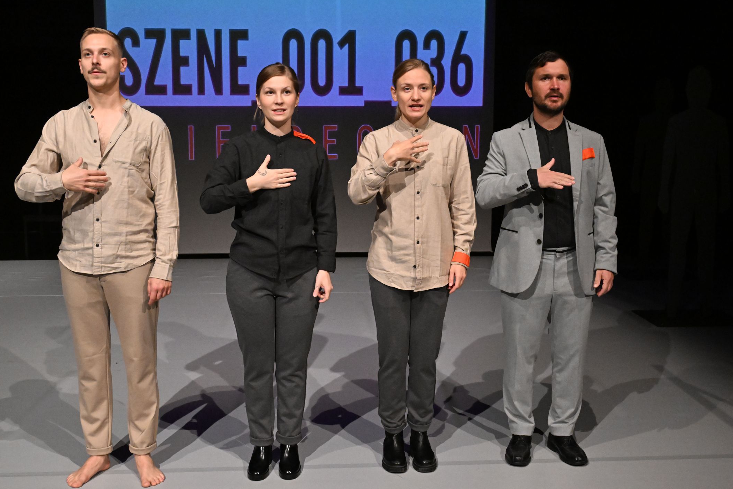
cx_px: 397
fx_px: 936
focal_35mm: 46
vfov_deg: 29.2
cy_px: 259
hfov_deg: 42.7
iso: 8000
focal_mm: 39
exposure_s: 1/250
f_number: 8
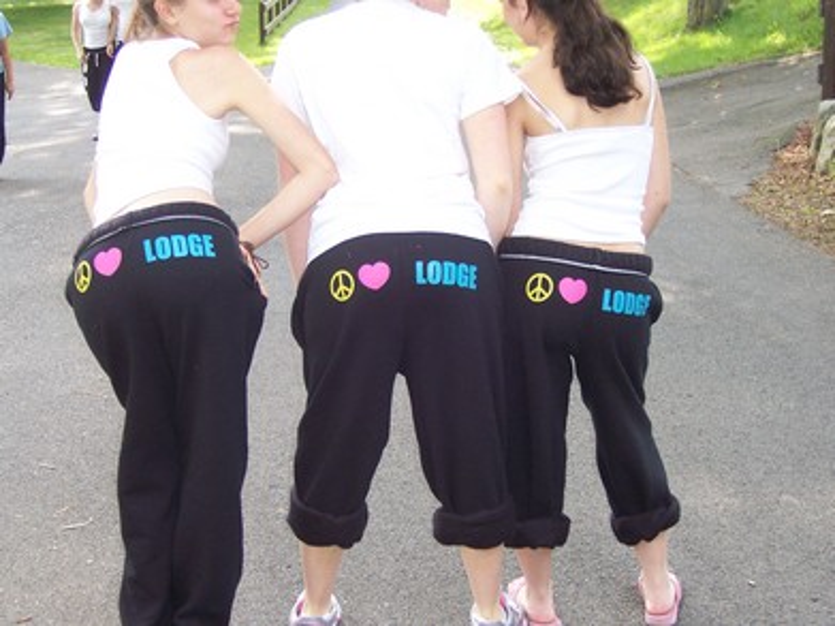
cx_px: 418
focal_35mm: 56
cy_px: 313
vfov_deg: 26.1
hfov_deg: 34.4
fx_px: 1350
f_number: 3.6
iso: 160
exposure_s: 1/160
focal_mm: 9.6
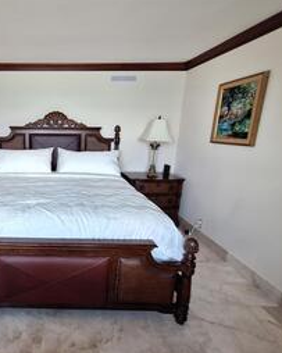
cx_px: 46
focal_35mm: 20
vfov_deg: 80.4
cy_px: 176
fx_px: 209
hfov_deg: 60.9
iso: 80
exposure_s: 1/40
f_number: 2.2
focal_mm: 1.74
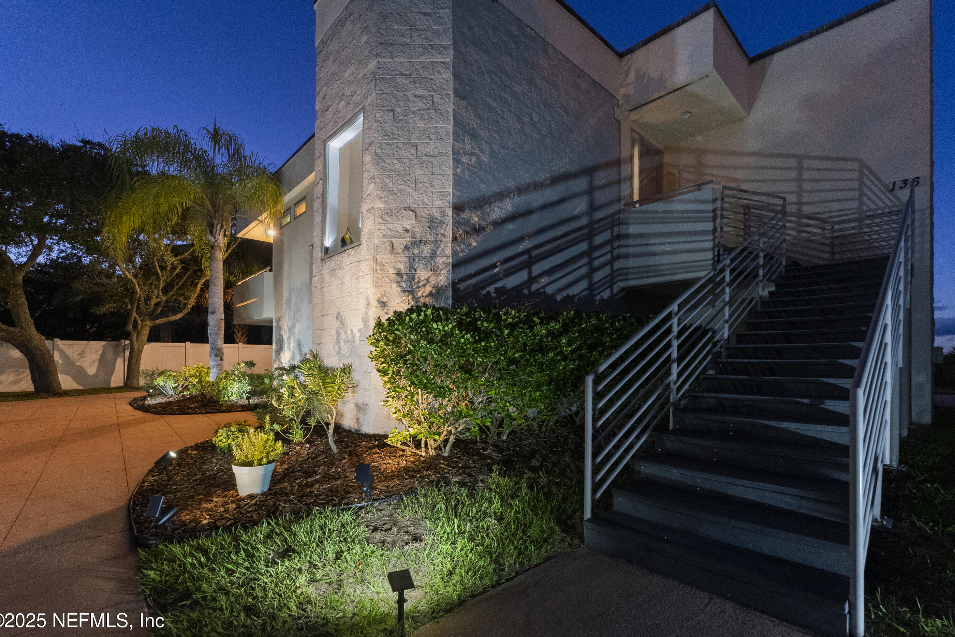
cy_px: 310
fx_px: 398
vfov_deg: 77.4
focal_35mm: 15
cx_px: 500
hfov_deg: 100.3
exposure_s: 1/8
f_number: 5.6
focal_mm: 14
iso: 12800
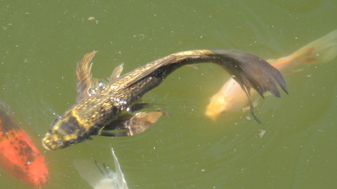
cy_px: 109
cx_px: 72
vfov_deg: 4.5
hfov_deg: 8.1
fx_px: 2385
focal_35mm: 267
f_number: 4.4
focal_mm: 27.6
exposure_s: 1/160
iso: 100
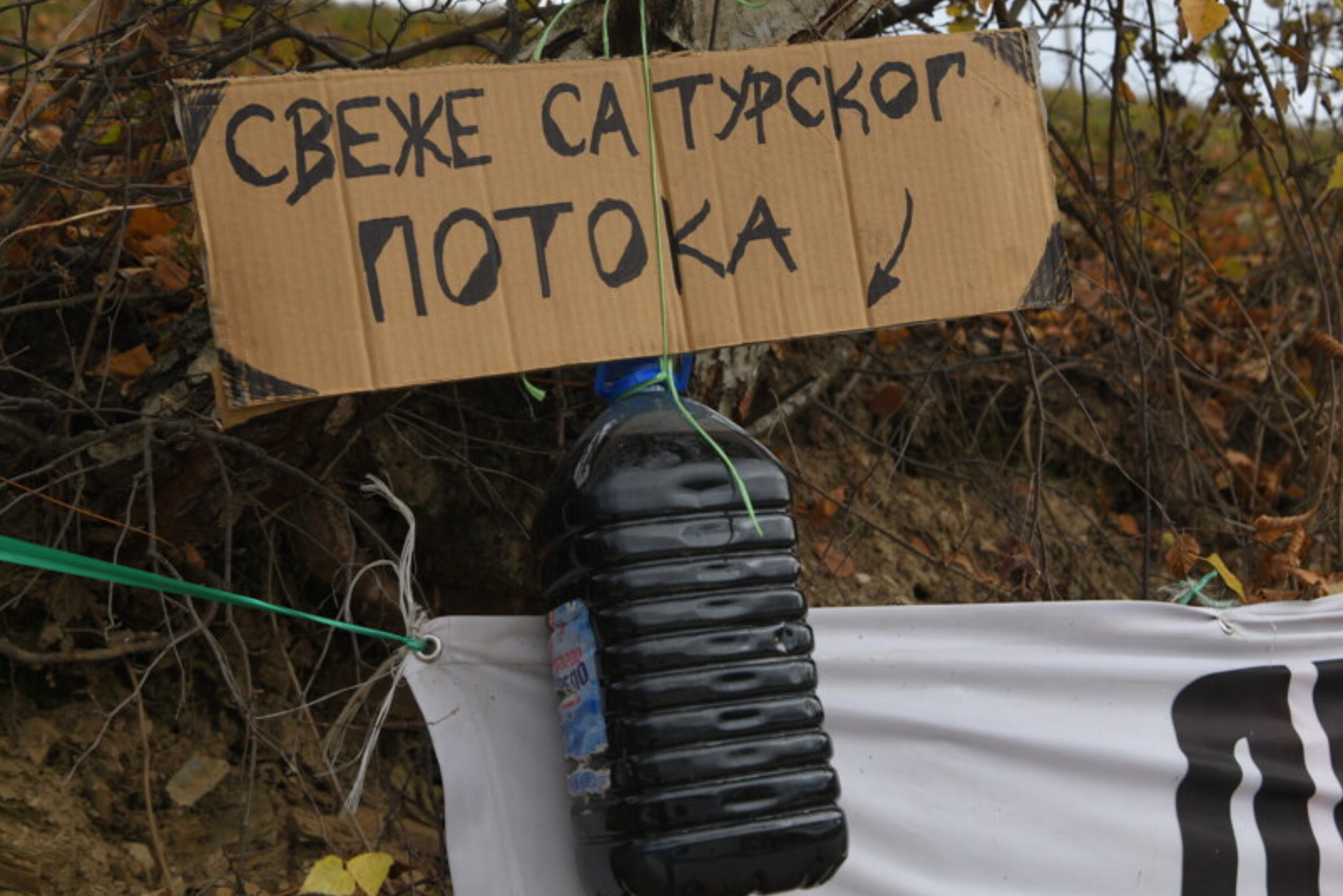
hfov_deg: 38.9
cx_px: 641
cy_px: 415
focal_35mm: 51
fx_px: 1903
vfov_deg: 26.5
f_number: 5
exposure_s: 1/160
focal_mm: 40
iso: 200
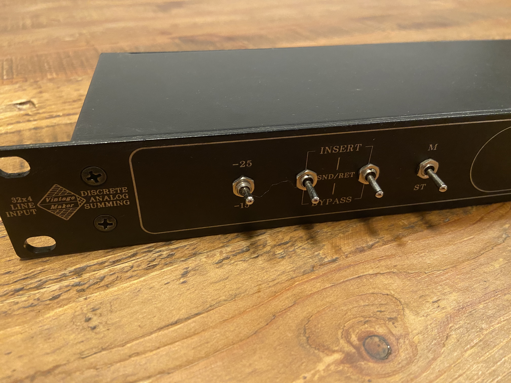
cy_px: 192
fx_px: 384
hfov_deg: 67.3
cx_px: 256
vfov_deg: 53.1
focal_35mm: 26
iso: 640
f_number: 1.8
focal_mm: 4.25
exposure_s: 1/25
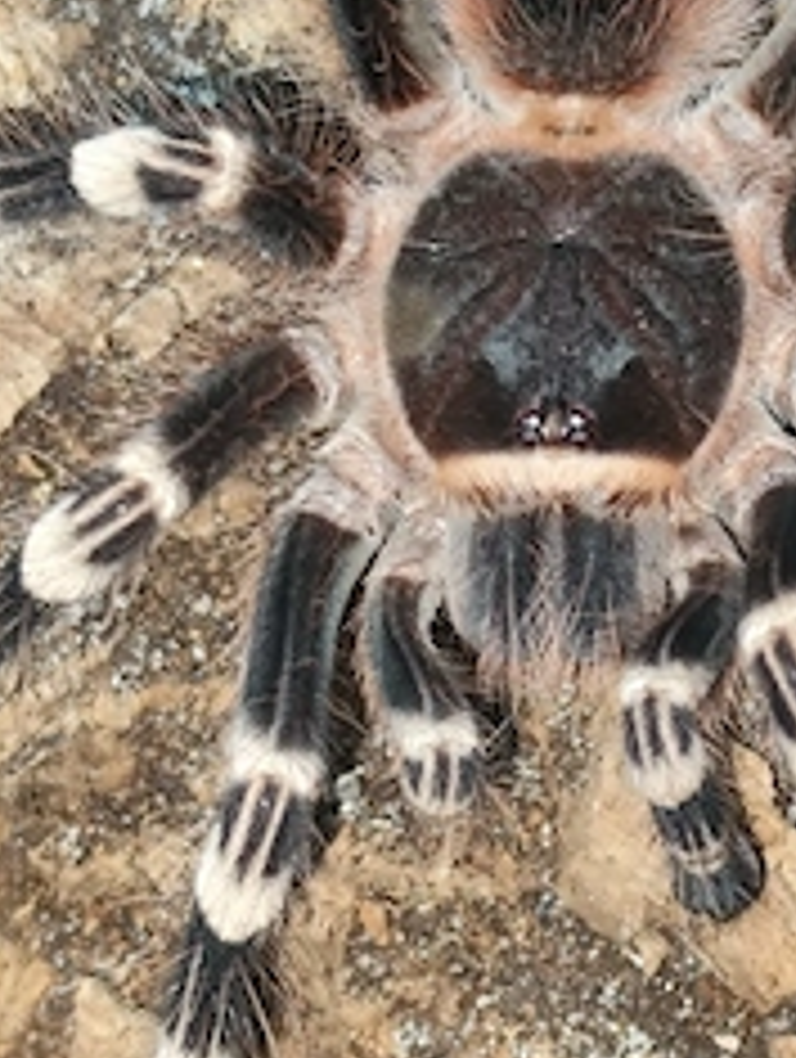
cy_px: 356
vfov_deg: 12.5
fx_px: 4831
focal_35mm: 158
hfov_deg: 9.4
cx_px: 571
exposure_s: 1/25
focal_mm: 6.19
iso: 250
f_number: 1.65
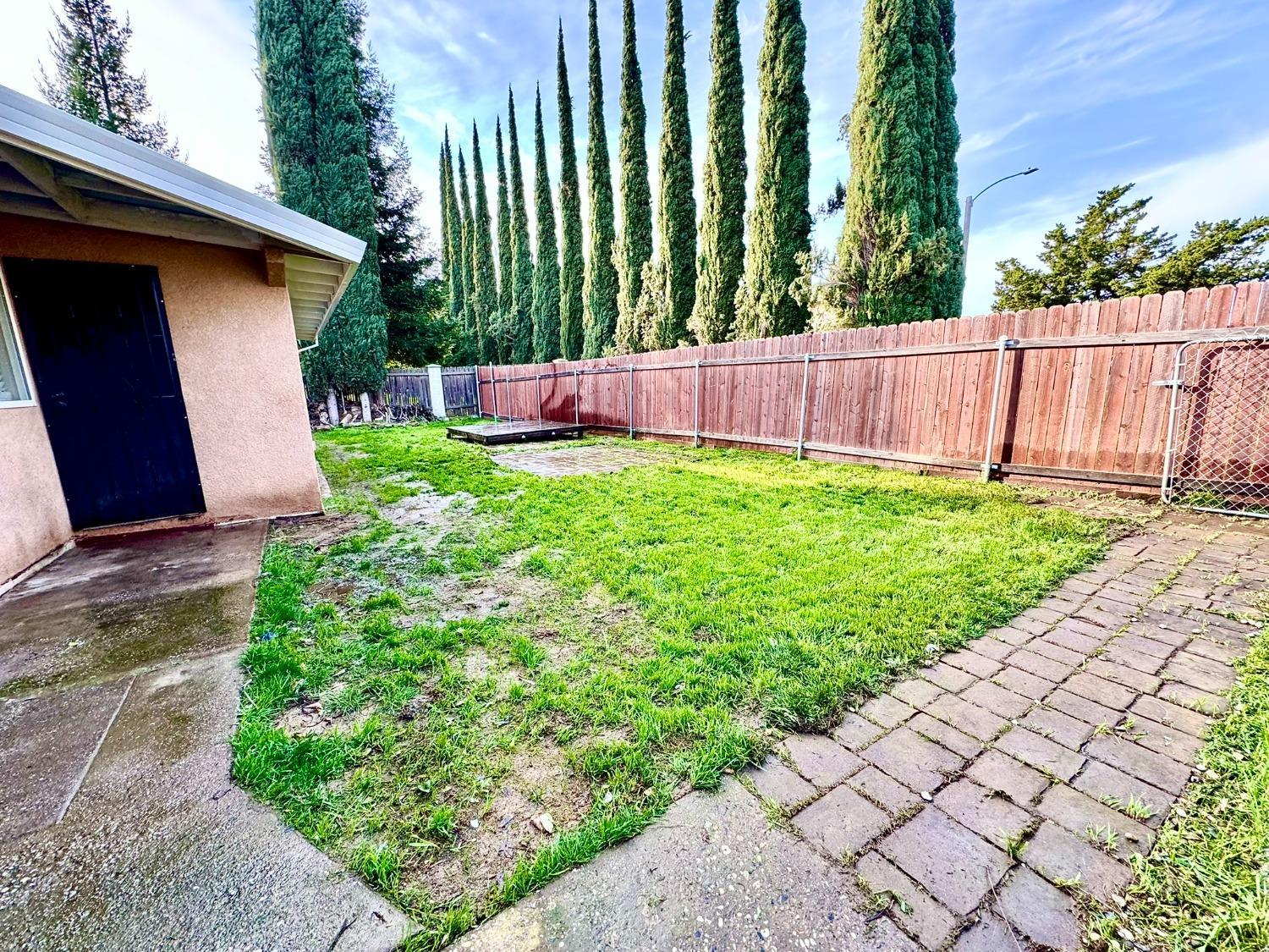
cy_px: 476
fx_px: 513
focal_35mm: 14
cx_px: 634
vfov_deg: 85.7
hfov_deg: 102.1
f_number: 2.2
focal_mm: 2.22
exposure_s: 1/99
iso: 50
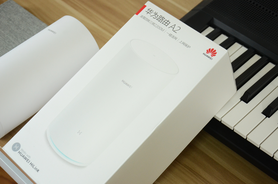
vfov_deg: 18.1
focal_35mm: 75
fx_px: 578
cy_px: 92
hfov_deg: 27.0
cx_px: 139
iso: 1600
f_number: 5.6
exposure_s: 1/125
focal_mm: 50
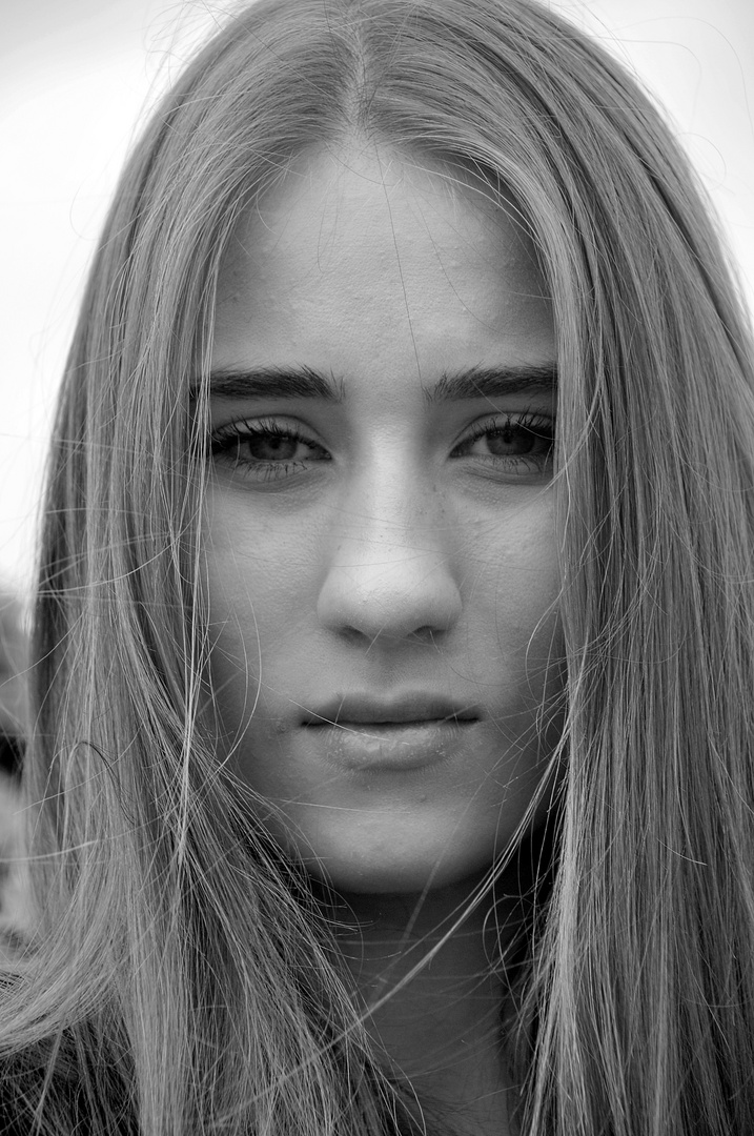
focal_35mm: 202
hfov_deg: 6.8
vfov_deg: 10.2
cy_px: 568
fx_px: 6380
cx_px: 377
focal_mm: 135
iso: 250
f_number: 5.6
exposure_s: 1/250
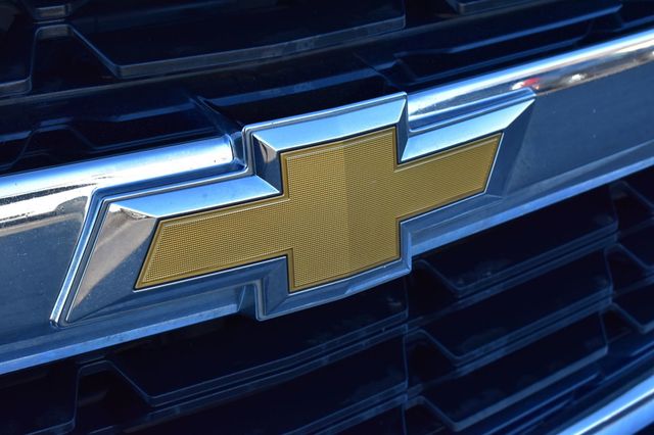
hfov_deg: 33.4
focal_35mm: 60
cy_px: 218
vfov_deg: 22.6
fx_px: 1089
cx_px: 327
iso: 400
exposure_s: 1/200
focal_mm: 40
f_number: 10
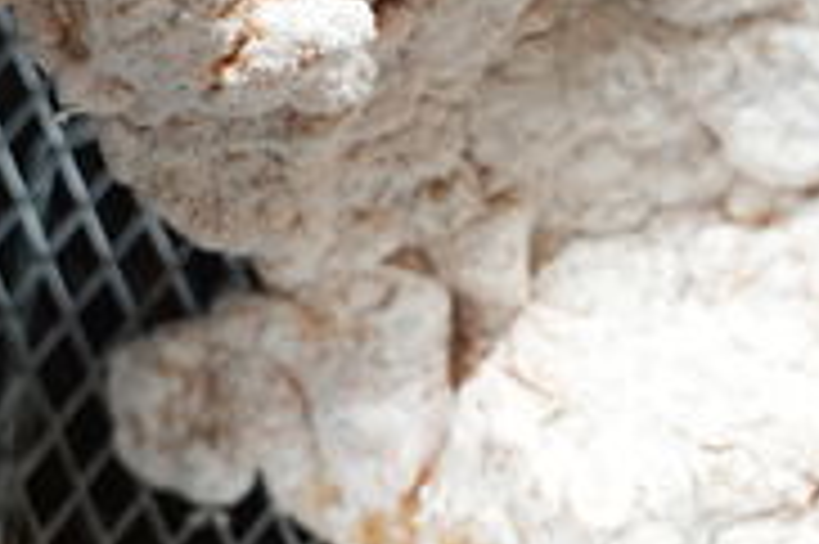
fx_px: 3000
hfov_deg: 15.5
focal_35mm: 132
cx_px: 405
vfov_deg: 10.4
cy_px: 207
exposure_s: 1/60
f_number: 4
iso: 640
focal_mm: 32
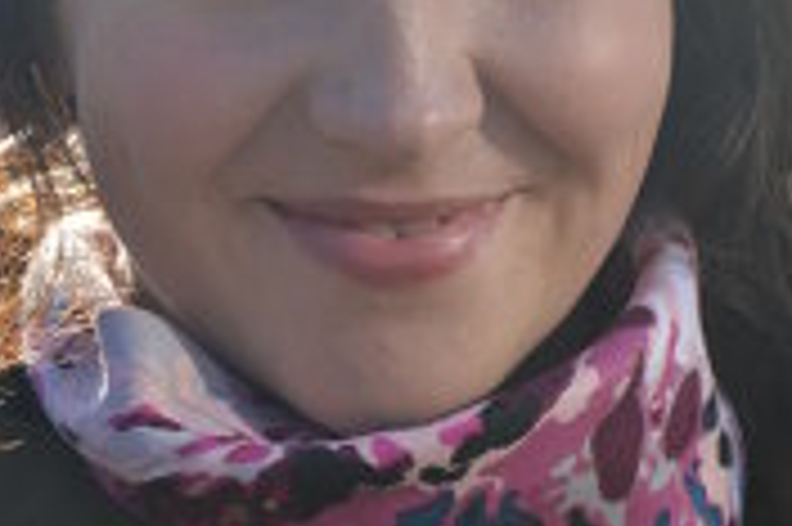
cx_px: 367
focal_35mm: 348
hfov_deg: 5.9
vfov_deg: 3.9
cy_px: 108
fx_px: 7651
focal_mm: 105
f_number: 5.6
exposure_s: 1/250
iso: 125
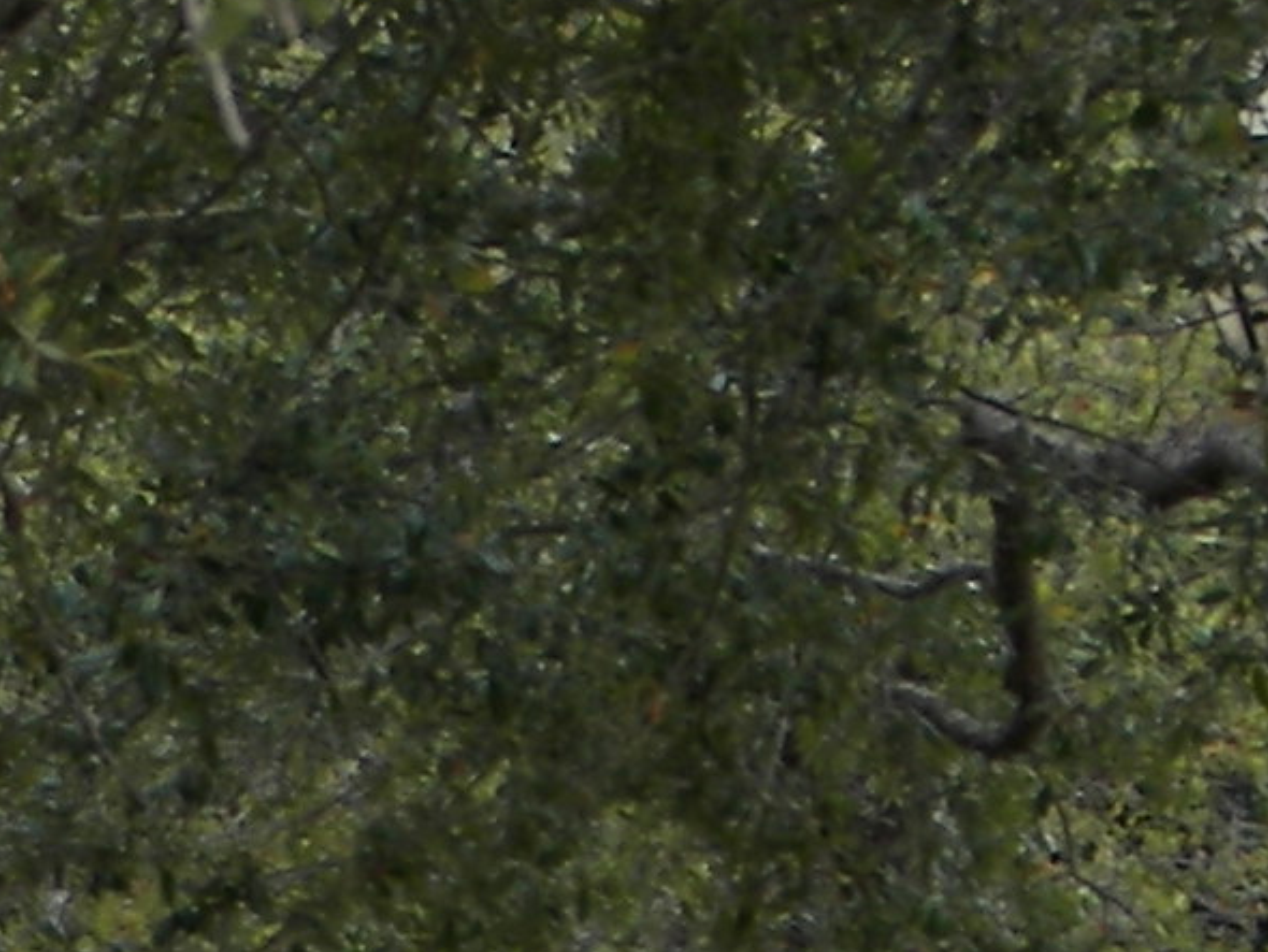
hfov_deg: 3.3
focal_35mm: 606
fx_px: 22207
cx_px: -690
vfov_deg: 2.5
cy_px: 1524
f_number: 3.2
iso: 50
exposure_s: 1/125
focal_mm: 22.8
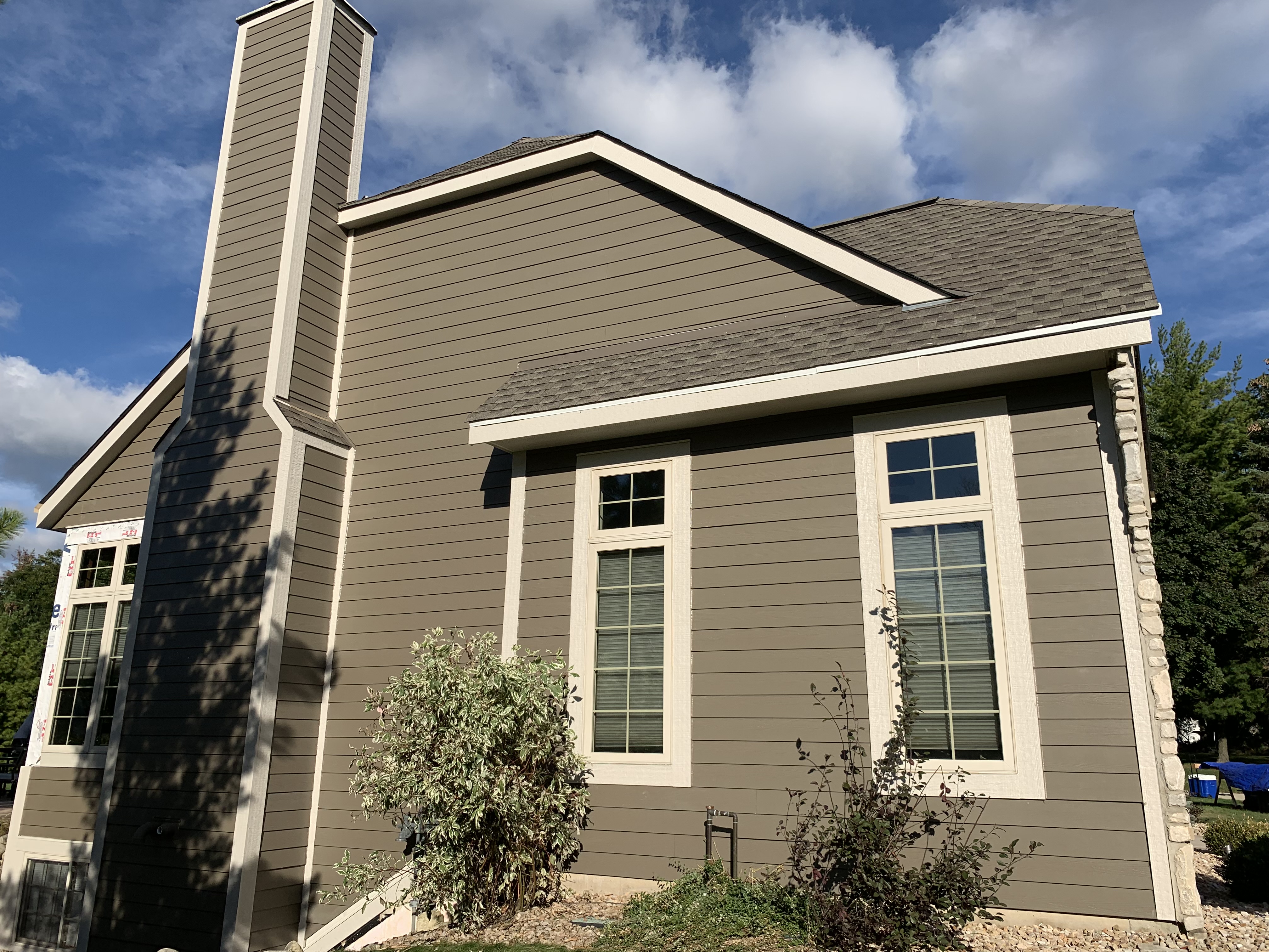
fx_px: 953
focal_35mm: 26
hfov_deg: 67.3
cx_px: 634
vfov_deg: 53.1
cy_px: 476
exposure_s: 1/3086
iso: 25
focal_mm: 4.25
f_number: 1.8
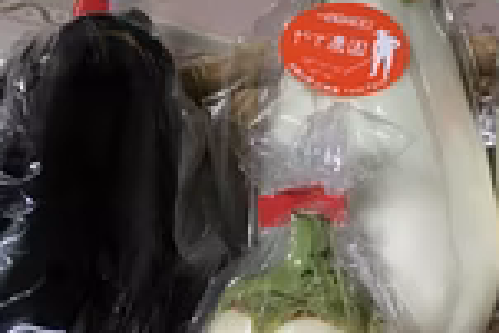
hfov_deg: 24.6
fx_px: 1110
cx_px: 443
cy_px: 386
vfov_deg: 16.5
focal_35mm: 80
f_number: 2.2
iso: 64
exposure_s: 1/30
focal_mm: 4.15
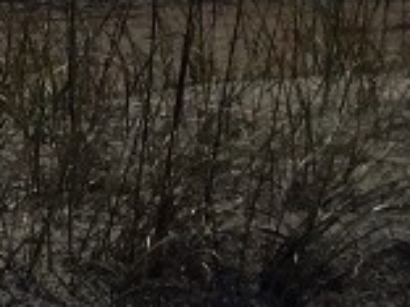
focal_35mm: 190
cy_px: -262
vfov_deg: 7.6
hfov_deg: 8.9
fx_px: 2250
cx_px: -723
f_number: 2.2
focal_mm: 4.15
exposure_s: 1/13333
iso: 32
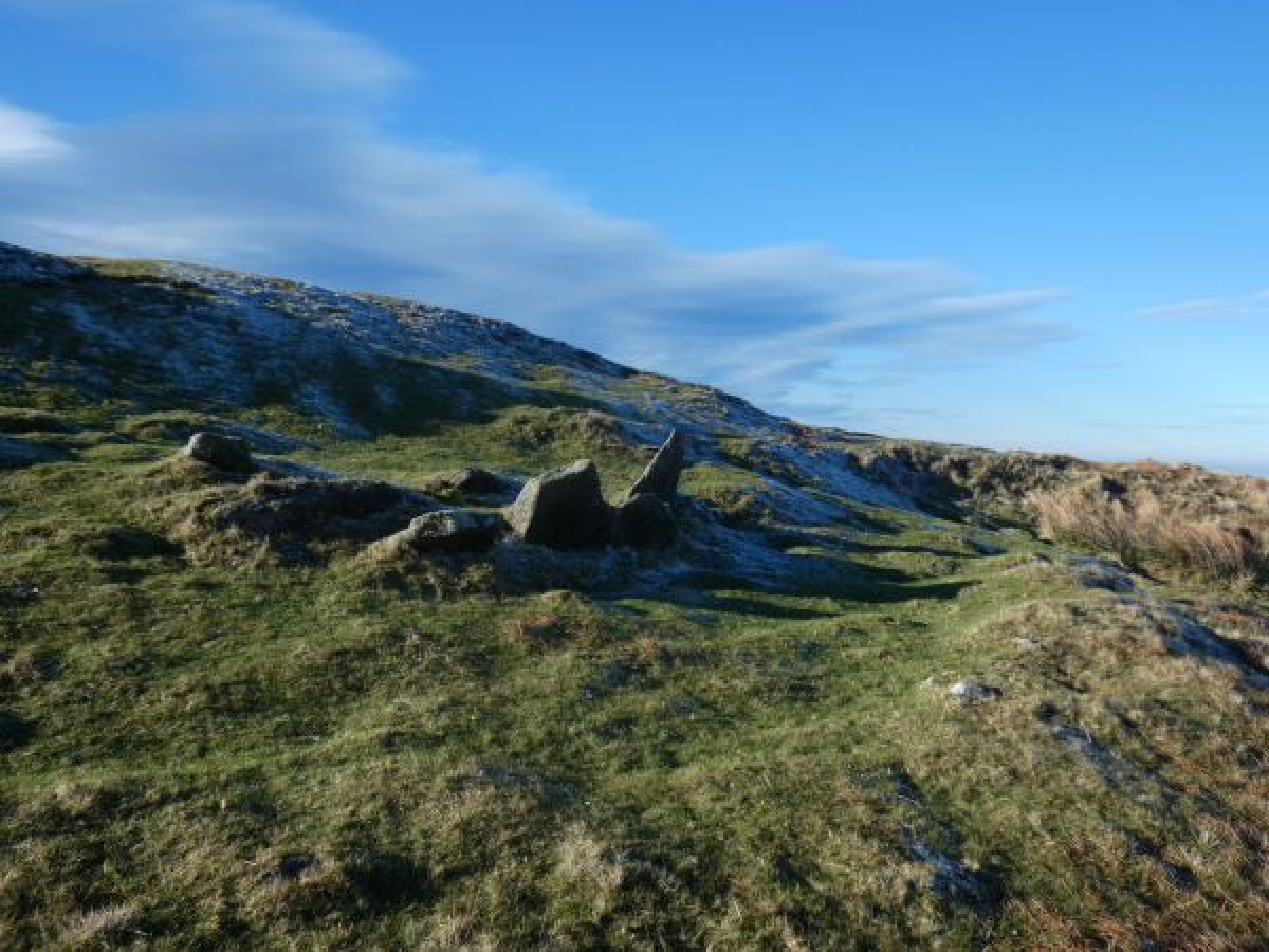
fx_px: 1100
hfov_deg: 60.0
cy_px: 476
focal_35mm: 30
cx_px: 634
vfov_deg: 46.8
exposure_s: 1/640
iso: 80
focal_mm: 5.3
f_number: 3.3
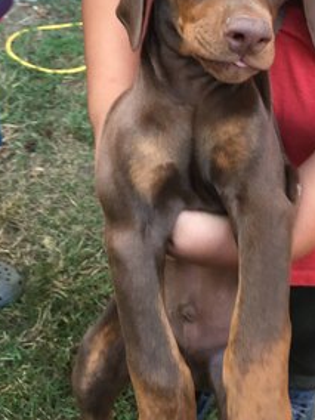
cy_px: 89
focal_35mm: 49
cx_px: 256
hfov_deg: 29.0
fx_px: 595
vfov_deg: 37.6
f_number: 2.2
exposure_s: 1/30
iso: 80
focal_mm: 4.15
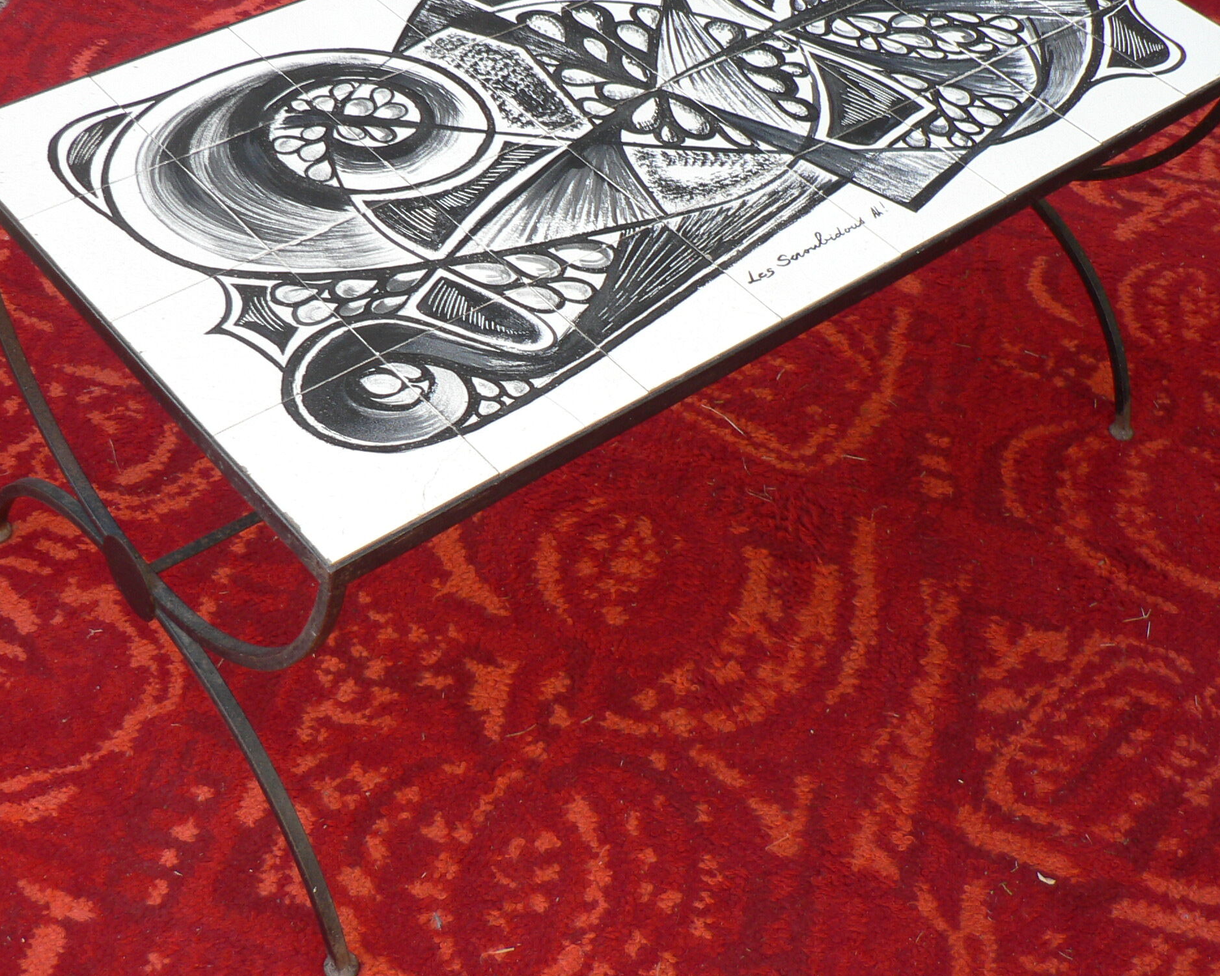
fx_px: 1733
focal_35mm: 48
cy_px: 358
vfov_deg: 31.3
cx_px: 593
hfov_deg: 38.8
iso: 80
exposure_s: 1/125
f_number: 2.8
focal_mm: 6
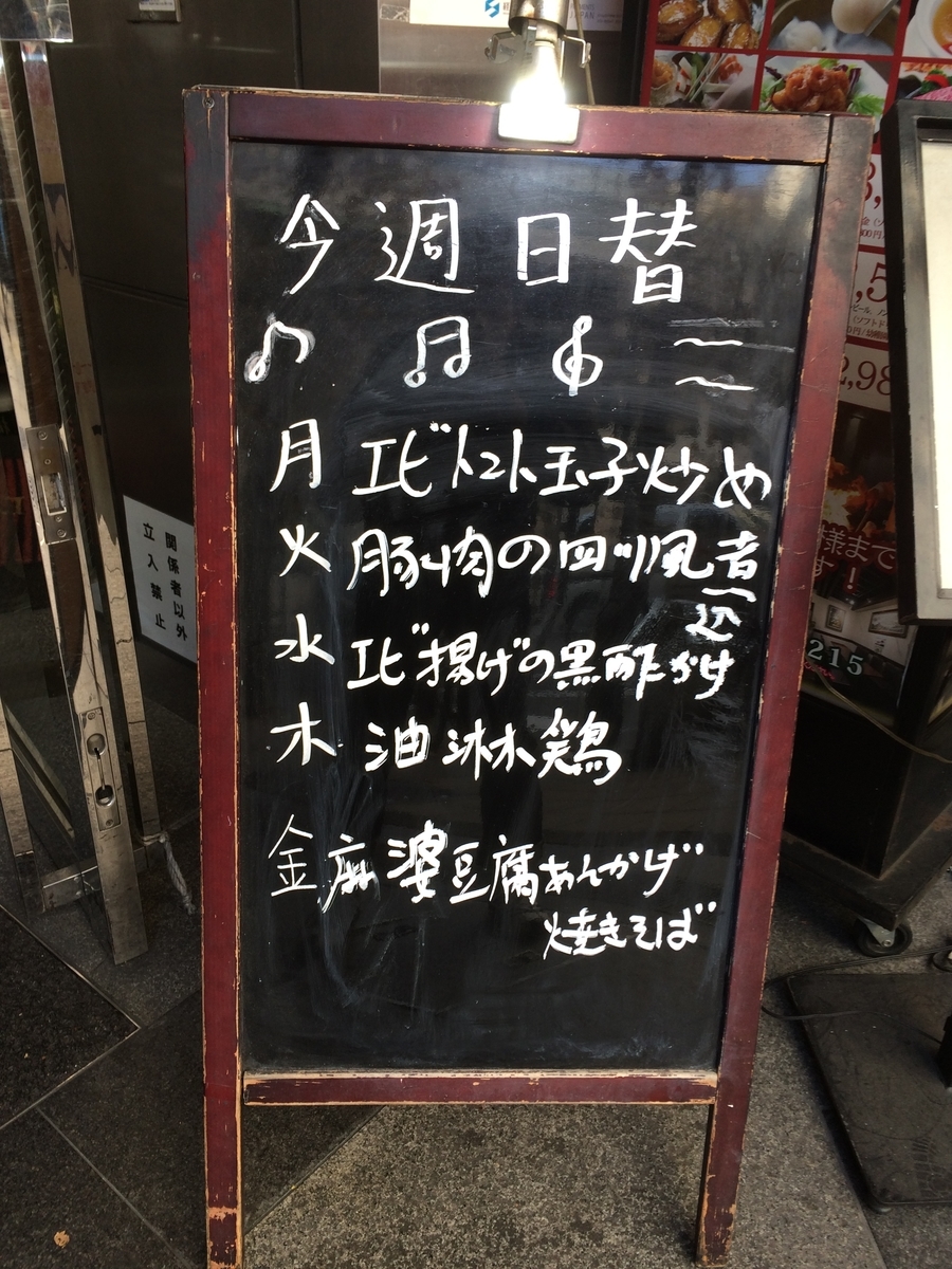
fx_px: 1063
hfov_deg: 48.2
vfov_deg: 61.7
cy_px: 634
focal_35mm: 29
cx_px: 476
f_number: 2.2
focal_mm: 4.15
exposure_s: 1/60
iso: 40
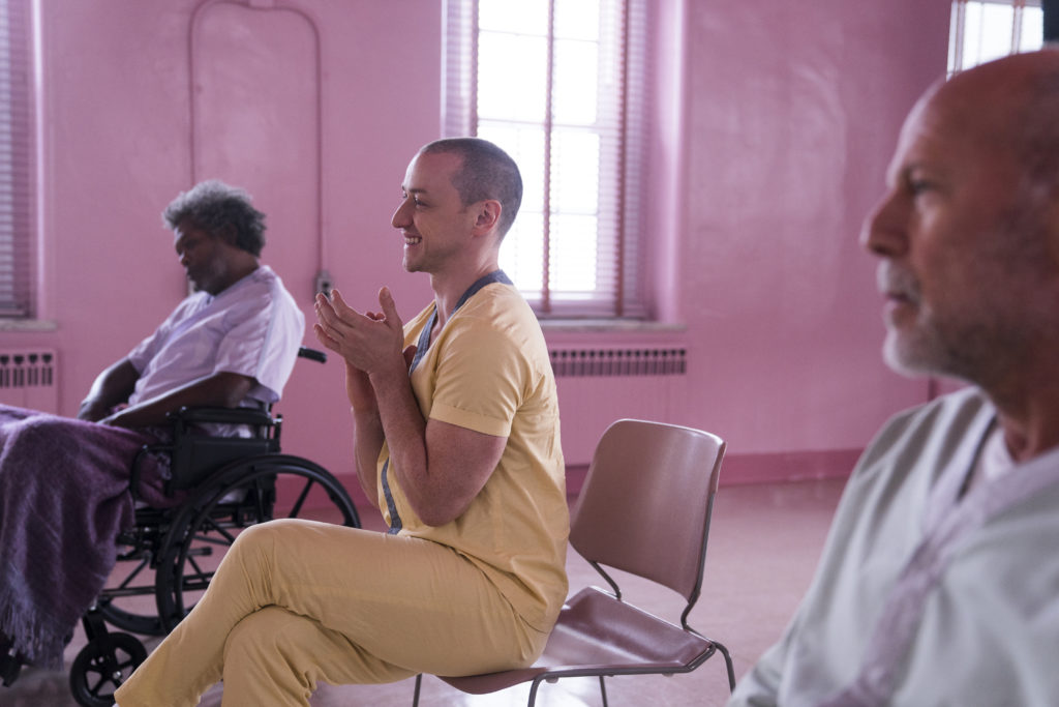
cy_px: 354
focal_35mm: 44
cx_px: 530
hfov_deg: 44.5
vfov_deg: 30.5
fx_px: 1294
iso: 1600
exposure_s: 1/100
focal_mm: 44
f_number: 2.8
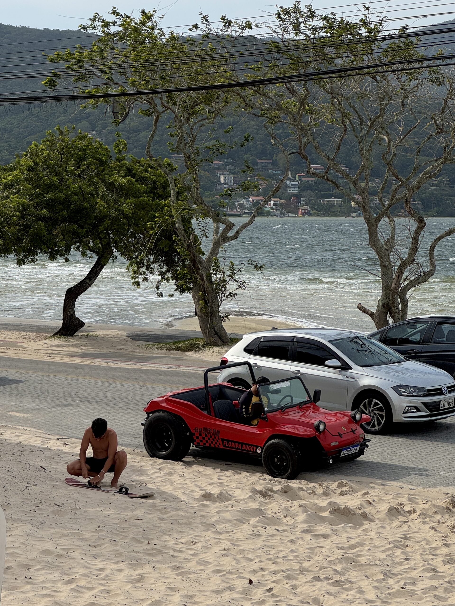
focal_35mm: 77
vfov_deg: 25.3
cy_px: 303
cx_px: 228
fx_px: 1349
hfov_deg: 19.1
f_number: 2.8
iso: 25
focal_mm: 9
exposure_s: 1/1623
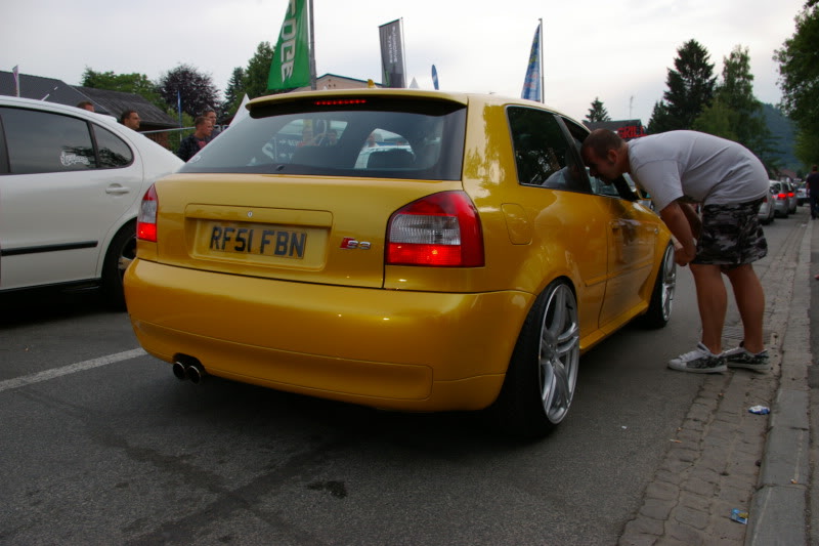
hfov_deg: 59.5
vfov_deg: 41.7
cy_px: 273
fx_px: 716
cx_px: 410
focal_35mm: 32
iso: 200
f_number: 9.5
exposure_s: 1/90
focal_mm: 21
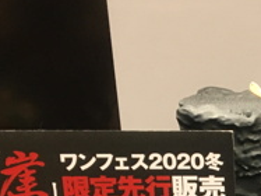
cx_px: 307
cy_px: 276
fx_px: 701
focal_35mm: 93
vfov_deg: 14.9
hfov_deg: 19.9
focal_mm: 4.15
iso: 160
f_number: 2.2
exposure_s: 1/33
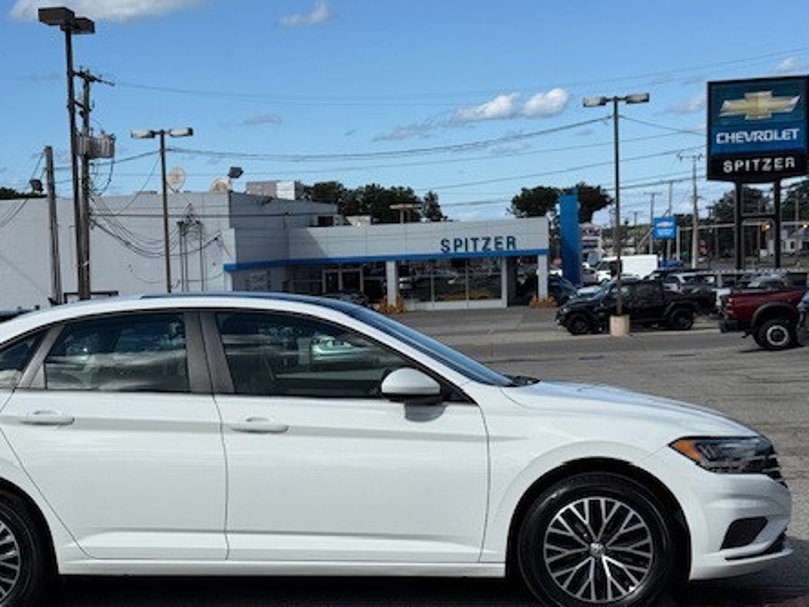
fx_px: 1613
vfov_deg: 21.3
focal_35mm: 69
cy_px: 391
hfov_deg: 28.0
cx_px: 267
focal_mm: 6.76
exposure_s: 1/9901
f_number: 1.78
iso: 80
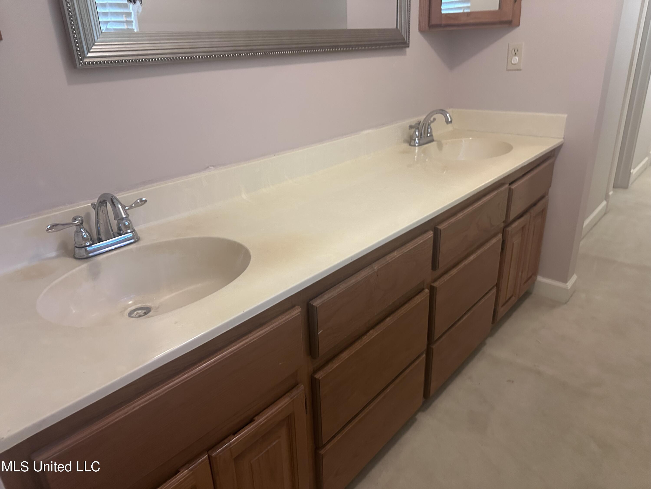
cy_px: 244
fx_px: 451
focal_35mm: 24
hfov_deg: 71.6
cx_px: 326
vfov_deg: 56.8
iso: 640
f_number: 1.78
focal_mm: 6.86
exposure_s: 1/60
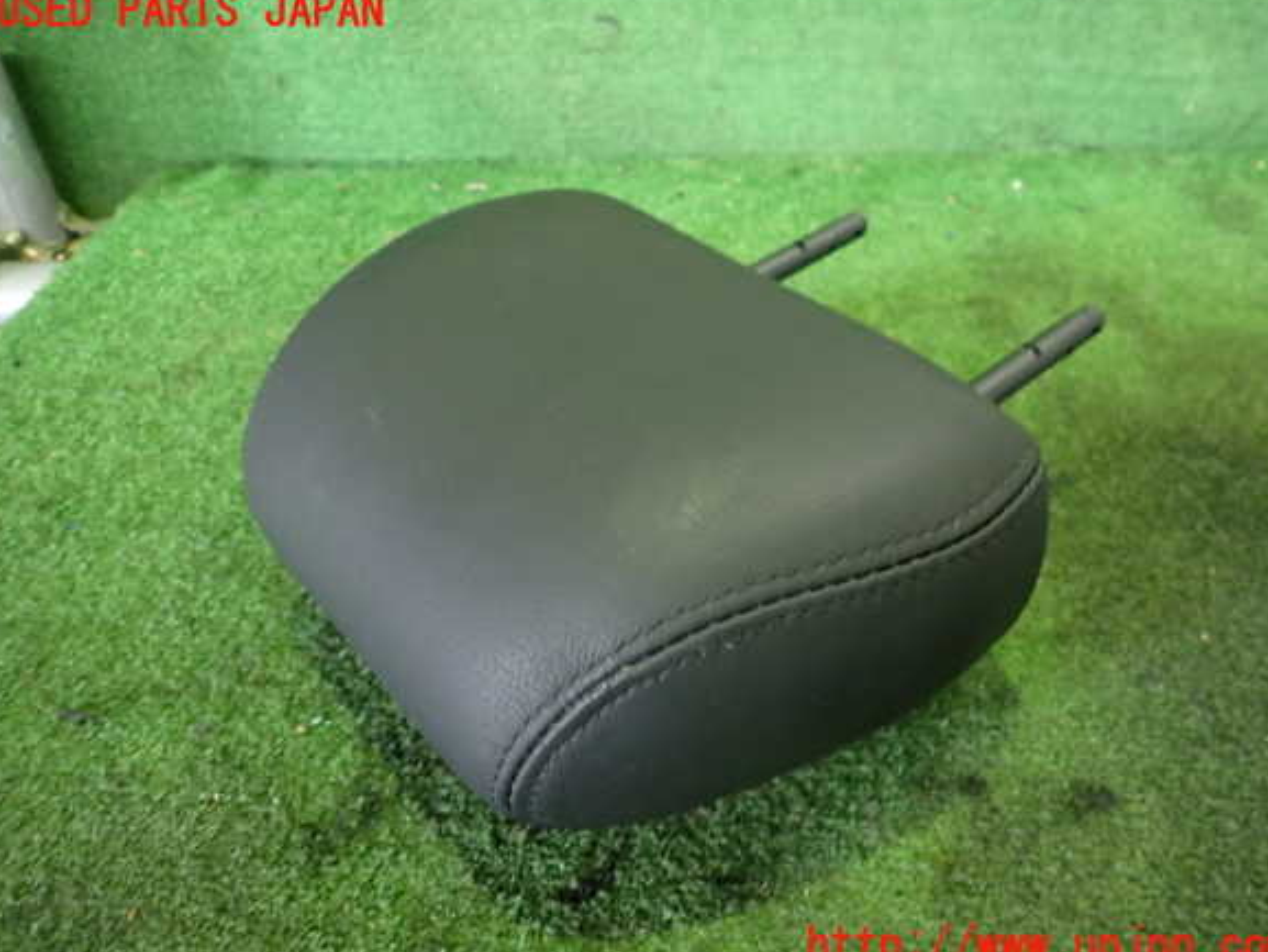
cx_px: 644
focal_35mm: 26
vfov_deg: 53.1
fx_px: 953
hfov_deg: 67.3
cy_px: 479
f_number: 2
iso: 640
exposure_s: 1/30
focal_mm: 4.5
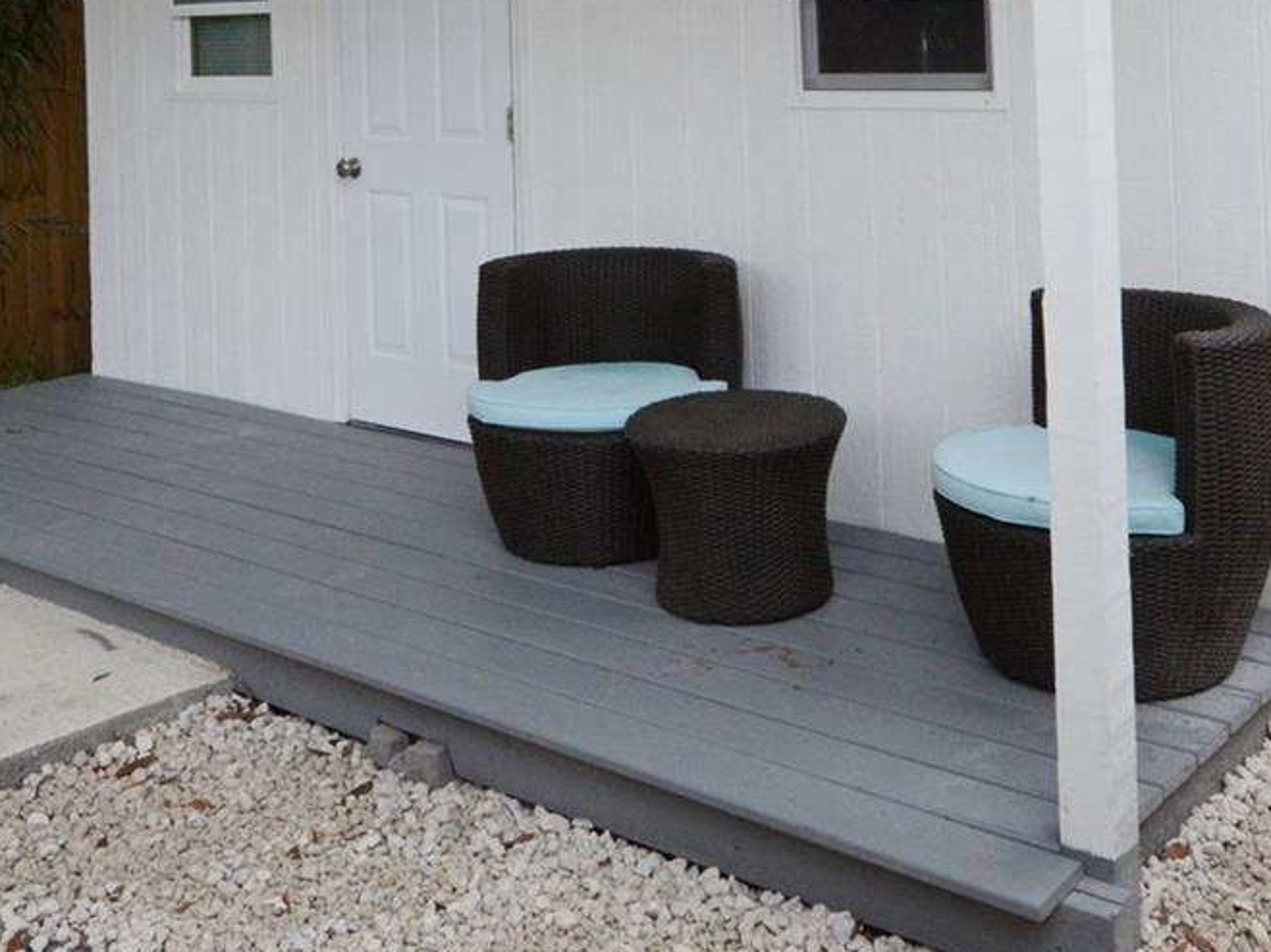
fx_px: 1542
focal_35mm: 42
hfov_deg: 44.7
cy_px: 26
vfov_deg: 32.0
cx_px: 735
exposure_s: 1/100
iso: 800
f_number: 11
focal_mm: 12
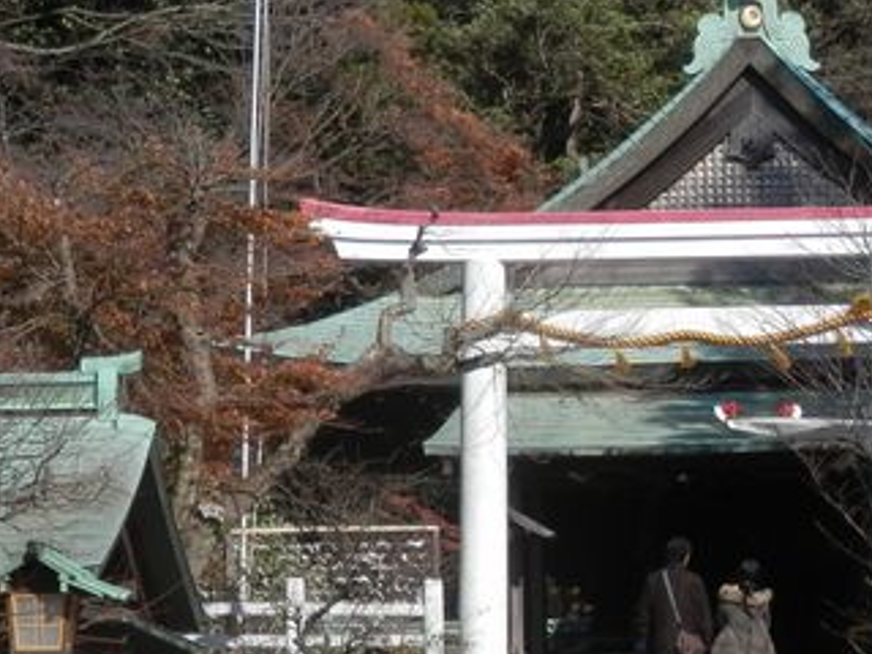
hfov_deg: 8.9
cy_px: 452
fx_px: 5542
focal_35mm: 220
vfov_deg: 6.8
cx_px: 842
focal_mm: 15.8
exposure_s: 1/640
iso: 80
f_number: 4.8
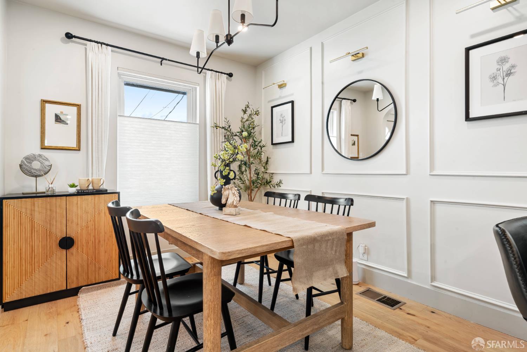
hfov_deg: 90.0
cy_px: 176
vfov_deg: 67.4
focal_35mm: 18
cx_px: 264
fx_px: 263
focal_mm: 18
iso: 250
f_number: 14
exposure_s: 1/1.25
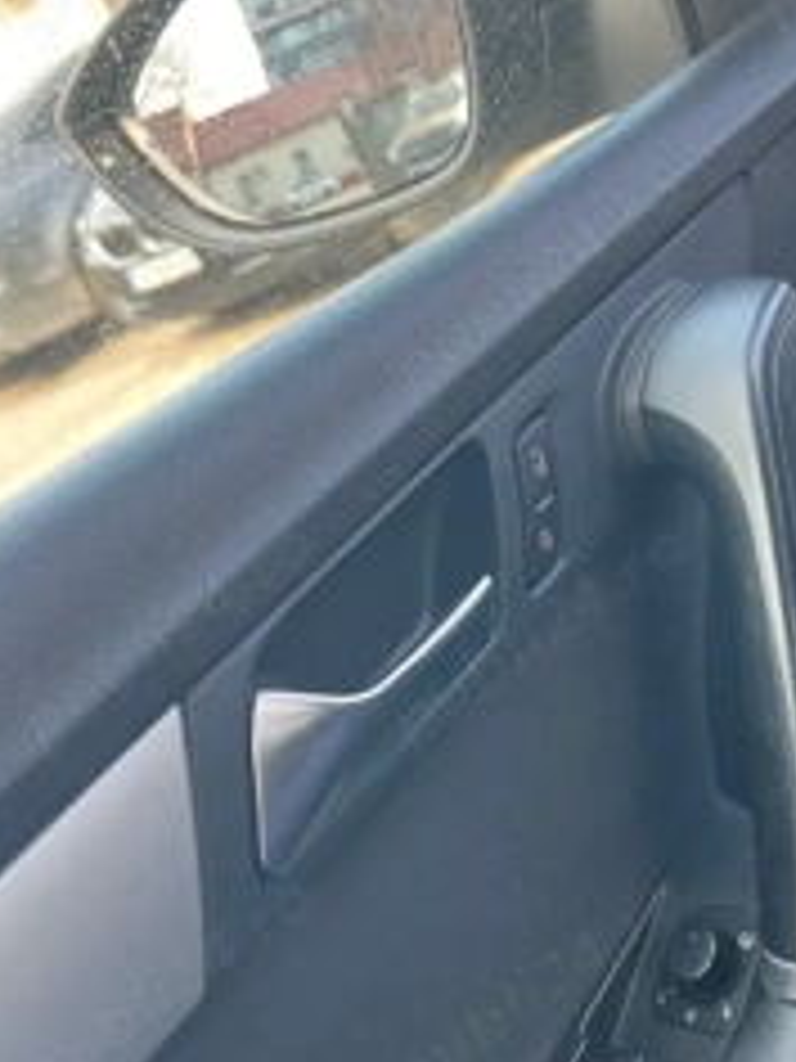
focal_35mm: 44
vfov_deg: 42.5
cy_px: 680
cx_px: 585
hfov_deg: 32.3
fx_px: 1349
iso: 80
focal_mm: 5.7
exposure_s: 1/121
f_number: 1.5
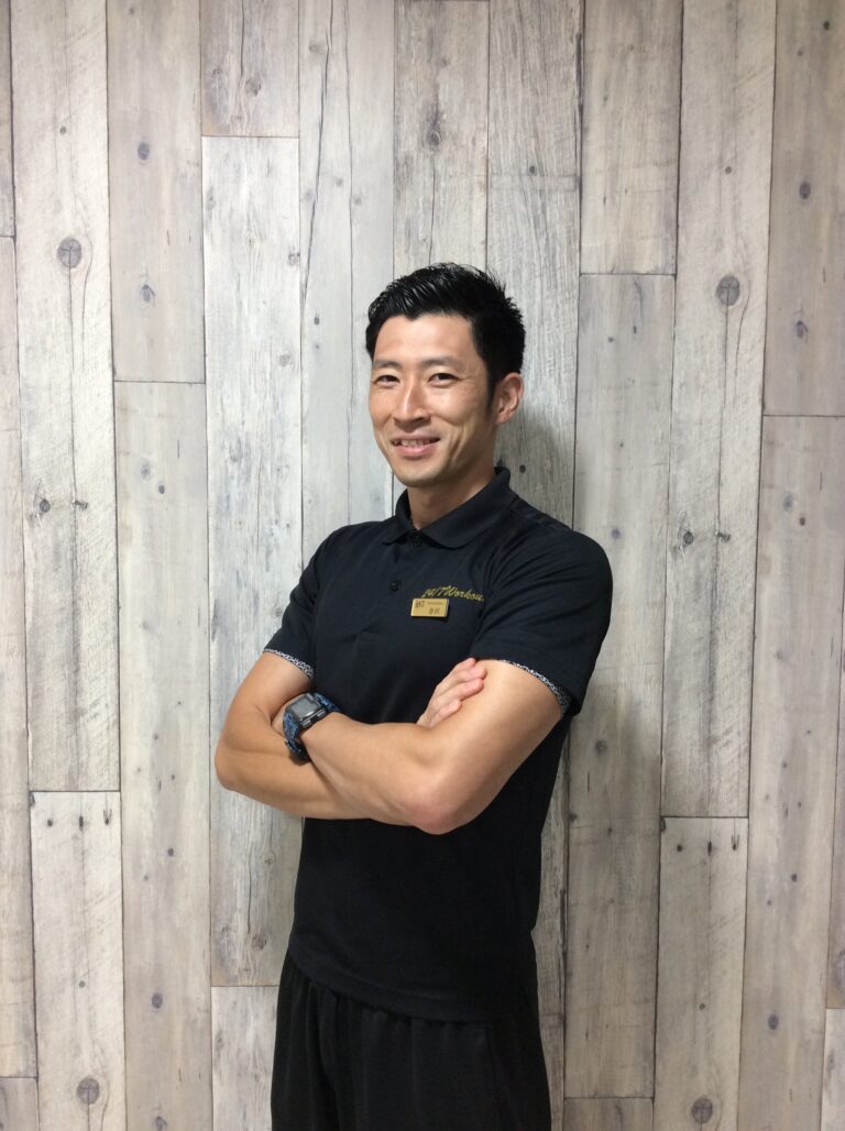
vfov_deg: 56.9
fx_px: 1044
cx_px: 422
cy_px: 566
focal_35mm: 32
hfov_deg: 44.1
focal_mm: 3.3
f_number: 2.4
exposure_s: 1/24
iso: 64
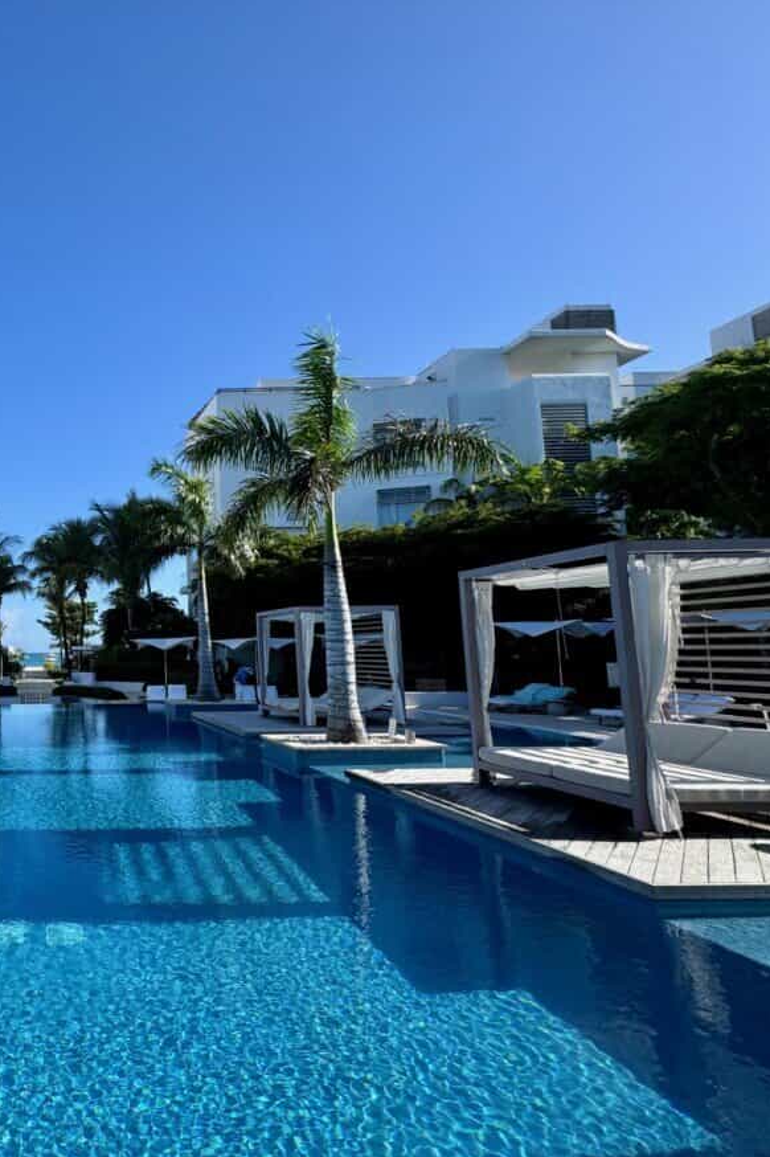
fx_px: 642
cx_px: 24
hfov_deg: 51.4
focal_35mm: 20
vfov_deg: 84.0
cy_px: 590
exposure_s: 1/1277
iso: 50
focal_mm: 2.22
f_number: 2.2
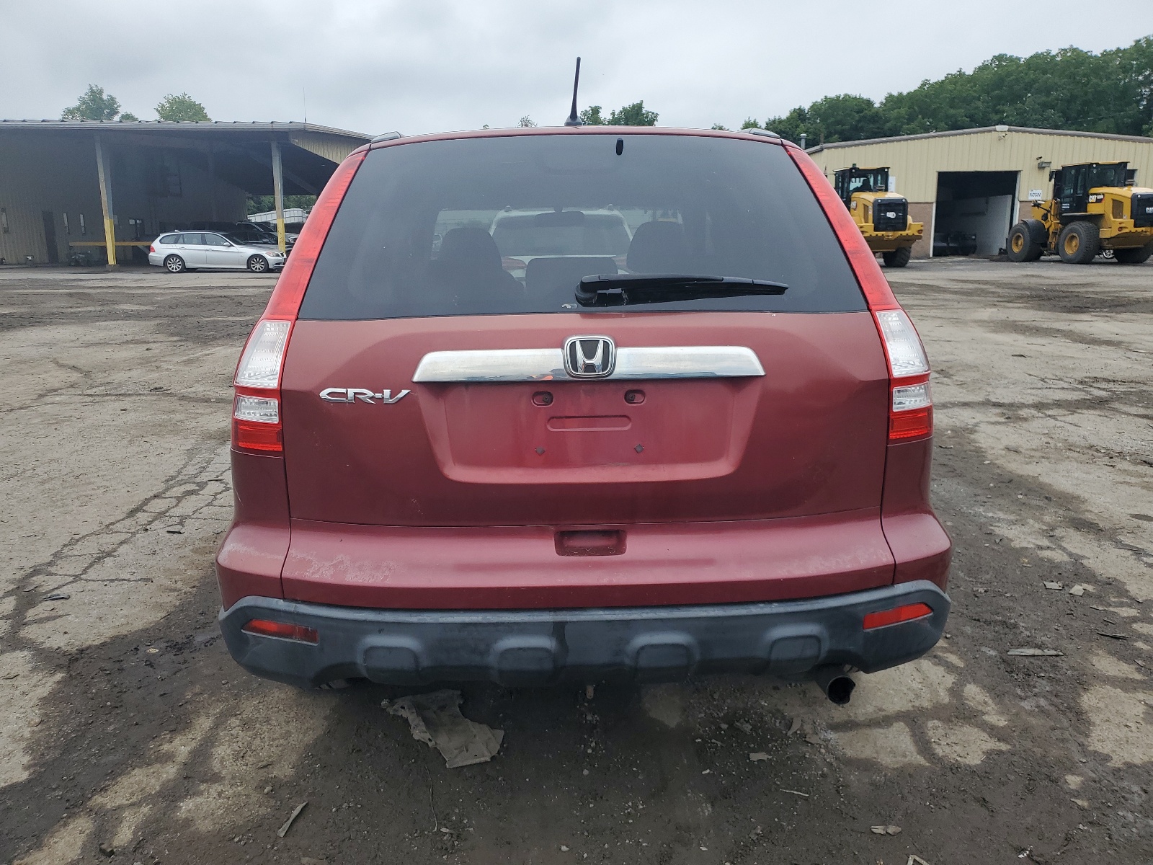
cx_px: 576
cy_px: 432
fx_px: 866
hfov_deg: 67.3
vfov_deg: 53.1
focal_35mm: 26
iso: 50
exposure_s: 1/1250
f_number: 1.5
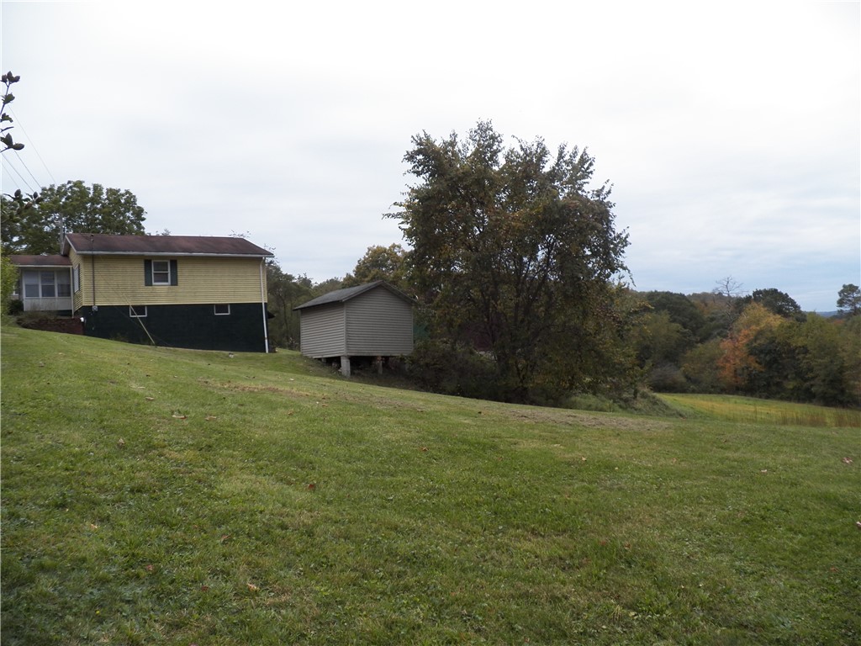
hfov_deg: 63.4
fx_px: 696
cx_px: 430
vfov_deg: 49.7
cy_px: 323
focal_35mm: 28
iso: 125
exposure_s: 1/400
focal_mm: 4.9
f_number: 2.8
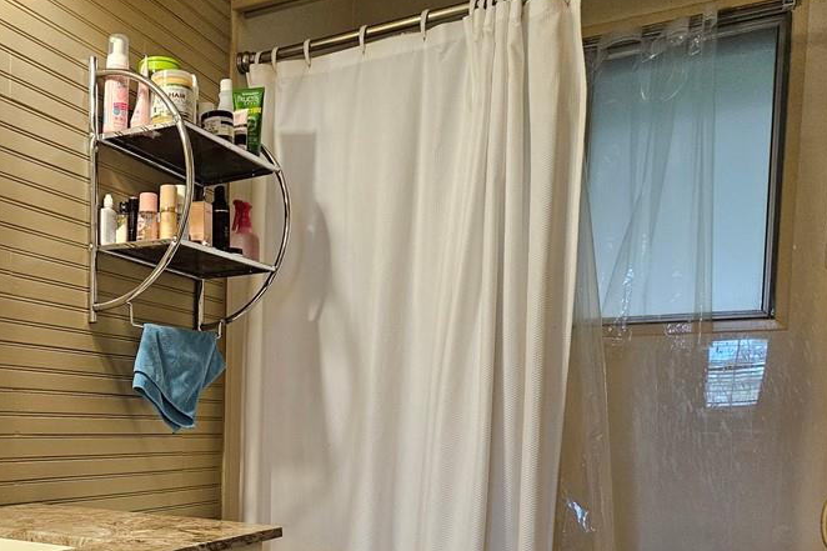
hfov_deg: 49.5
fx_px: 850
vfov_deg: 34.5
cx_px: 192
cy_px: 462
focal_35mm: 37
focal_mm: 5.4
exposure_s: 1/120
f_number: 1.8
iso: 640
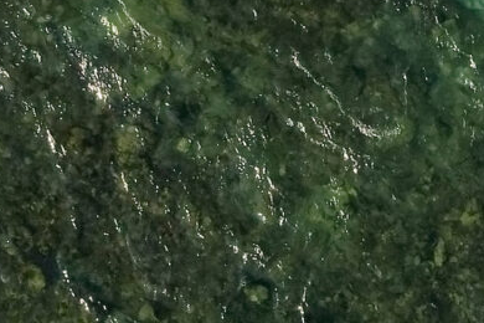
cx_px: 936
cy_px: 21
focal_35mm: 184
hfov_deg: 10.4
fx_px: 2474
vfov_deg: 7.4
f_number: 8
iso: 400
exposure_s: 1/240
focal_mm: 10.26
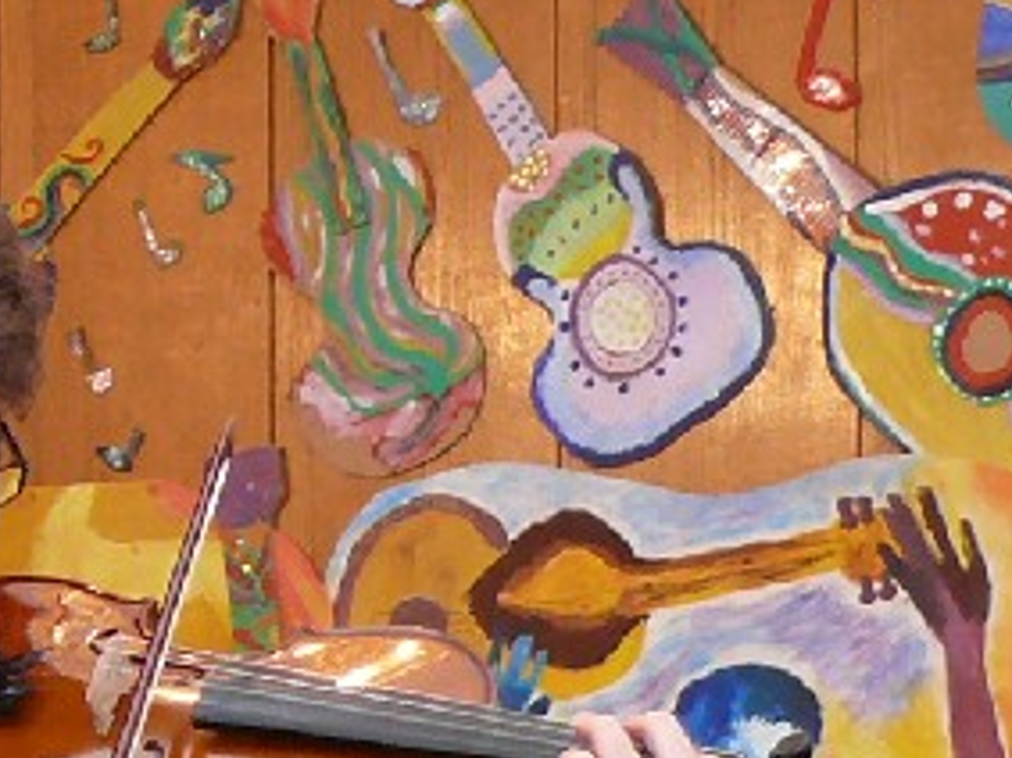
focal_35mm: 259
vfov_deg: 5.7
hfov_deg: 7.5
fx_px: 7569
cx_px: -426
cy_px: 1173
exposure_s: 1/30
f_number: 3.2
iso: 200
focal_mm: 10.2
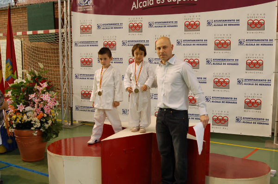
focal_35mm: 42
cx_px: 139
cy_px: 92
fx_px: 324
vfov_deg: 31.8
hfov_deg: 46.5
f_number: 3.5
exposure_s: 1/50
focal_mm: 28
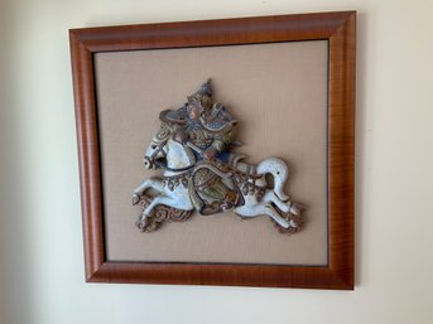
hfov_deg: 61.7
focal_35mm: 29
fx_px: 363
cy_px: 162
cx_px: 216
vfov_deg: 48.2
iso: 40
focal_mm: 3
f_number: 1.8
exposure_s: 1/60
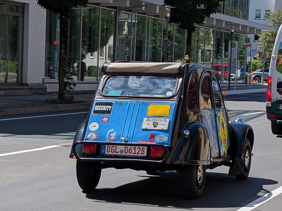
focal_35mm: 56
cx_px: 160
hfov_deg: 34.3
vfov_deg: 26.1
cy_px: 115
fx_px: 456
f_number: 1.68
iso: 19
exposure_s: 1/1323
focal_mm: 6.9
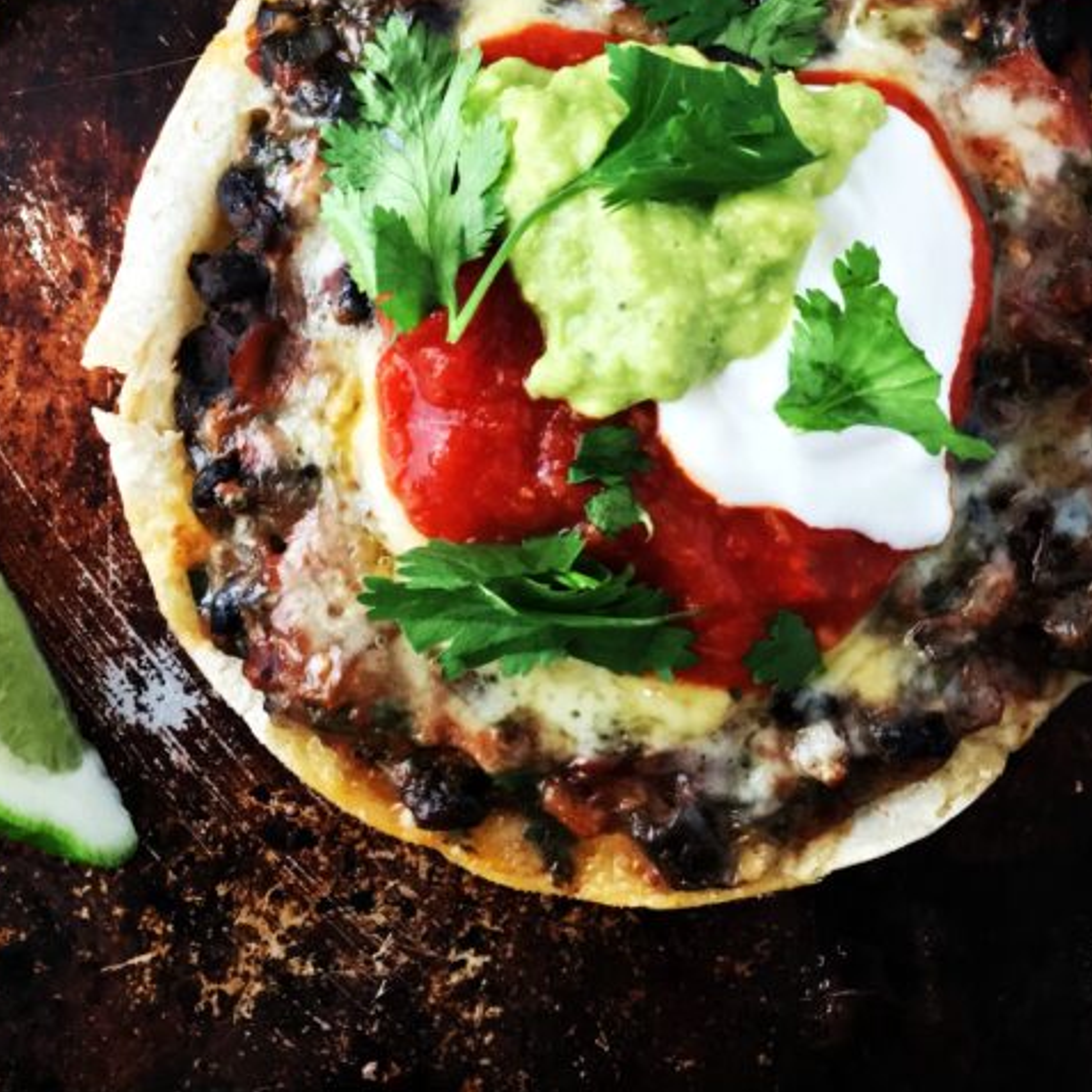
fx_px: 1963
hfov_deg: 31.0
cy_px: 195
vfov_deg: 30.2
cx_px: 632
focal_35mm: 55
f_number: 2.2
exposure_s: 1/30
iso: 200
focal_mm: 4.15
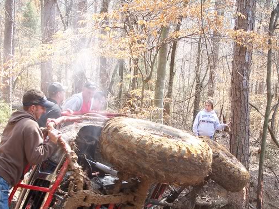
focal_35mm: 59
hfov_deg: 32.7
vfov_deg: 24.5
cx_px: 155
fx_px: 475
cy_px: 160
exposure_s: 1/60
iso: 64
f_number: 2.8
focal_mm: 7.8
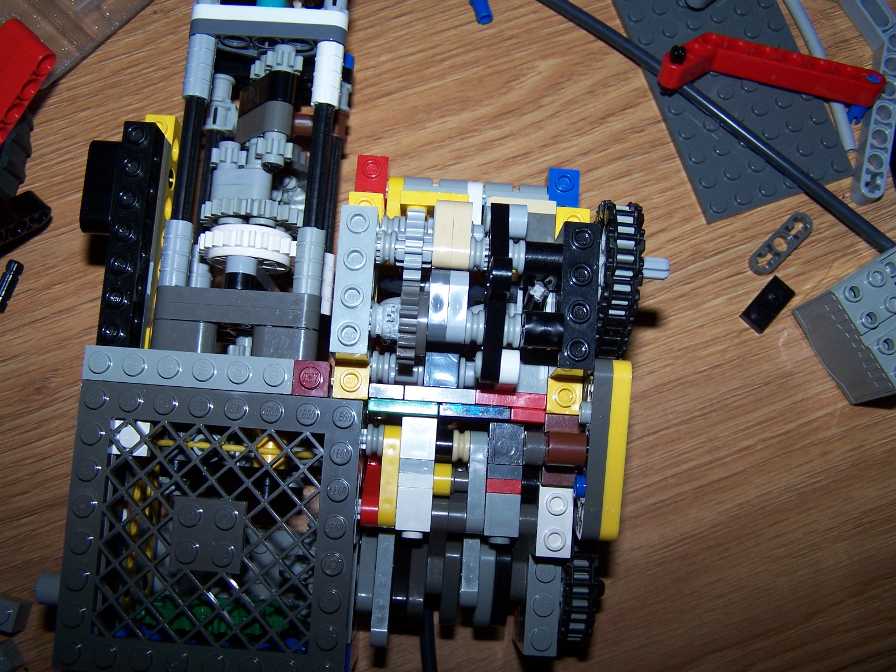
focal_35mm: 38
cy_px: 336
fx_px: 984
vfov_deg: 37.7
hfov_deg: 49.0
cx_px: 448
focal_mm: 6.3
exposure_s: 1/60
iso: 80
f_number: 2.8
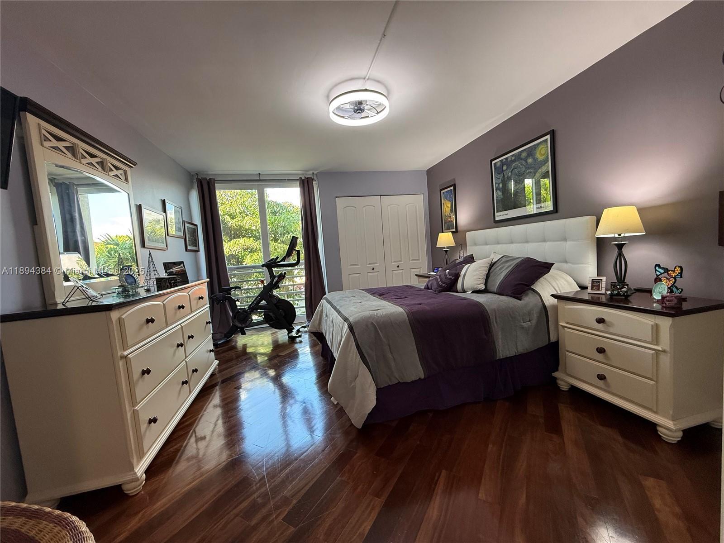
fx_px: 293
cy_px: 272
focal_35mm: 14
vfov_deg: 85.7
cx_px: 362
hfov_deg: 102.1
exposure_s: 1/120
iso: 250
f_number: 2.2
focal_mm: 2.22
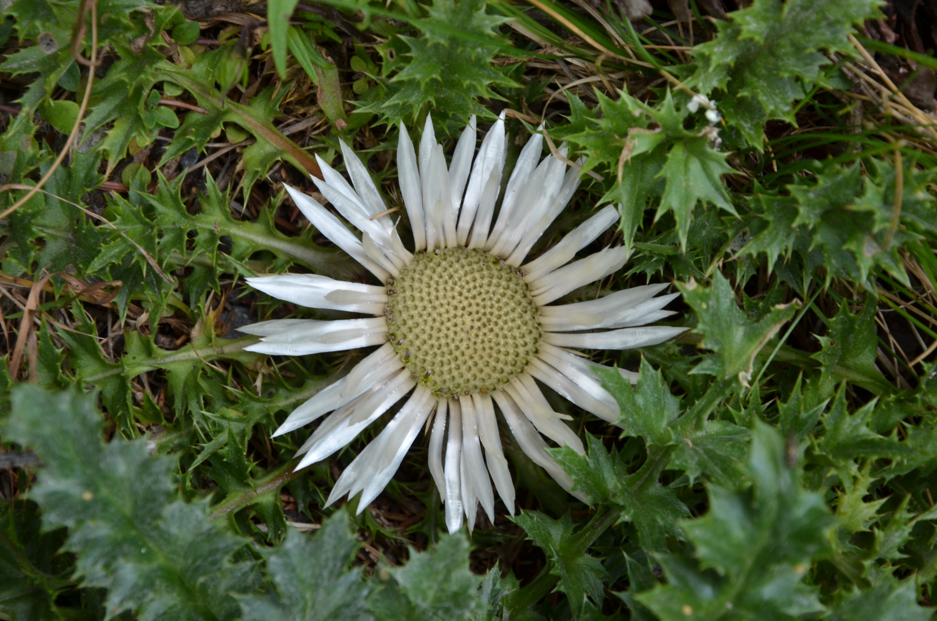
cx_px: 468
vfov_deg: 8.7
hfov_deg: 13.1
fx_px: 4091
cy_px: 310
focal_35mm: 158
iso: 200
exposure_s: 1/50
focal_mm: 105
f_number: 11
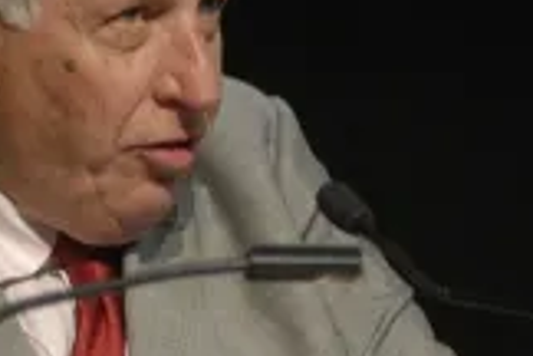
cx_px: 385
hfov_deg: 3.8
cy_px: 66
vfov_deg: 2.6
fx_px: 7953
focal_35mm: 537
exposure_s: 1/80
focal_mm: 145
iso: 500
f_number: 2.8
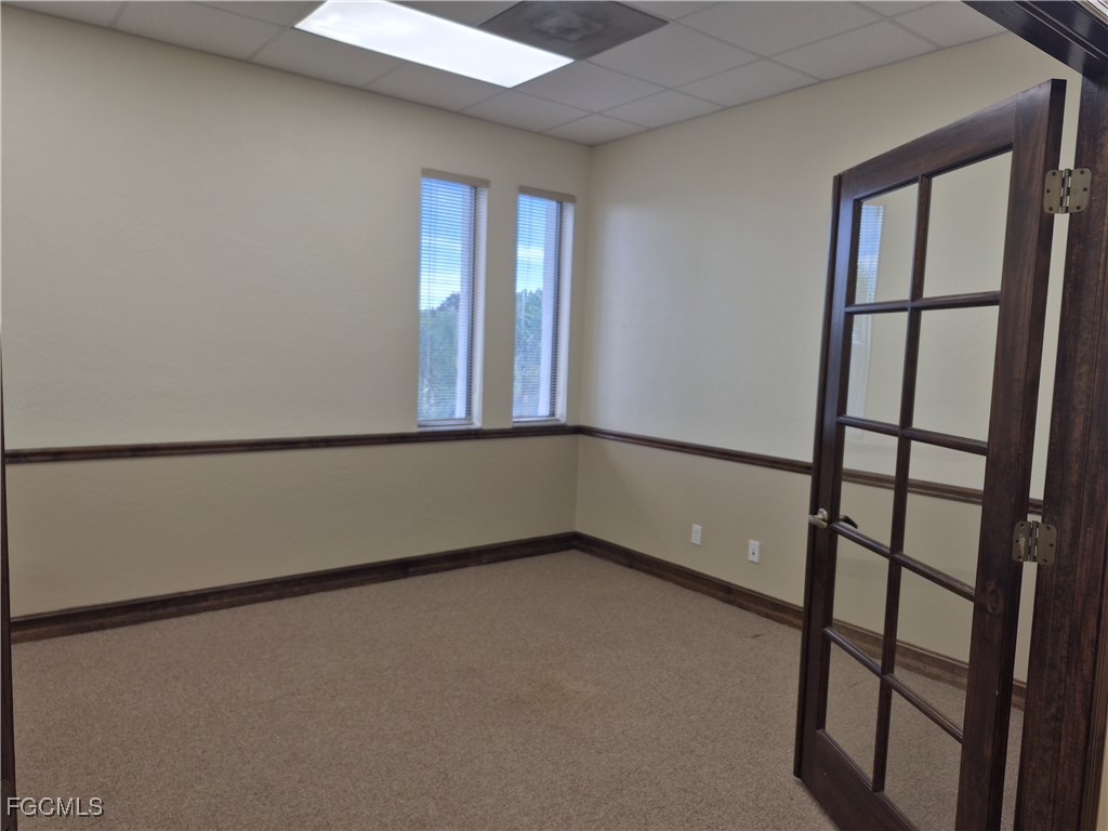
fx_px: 736
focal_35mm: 23
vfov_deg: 58.9
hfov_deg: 73.9
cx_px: 554
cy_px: 416
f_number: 1.8
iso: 25
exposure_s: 1/147
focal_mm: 5.4
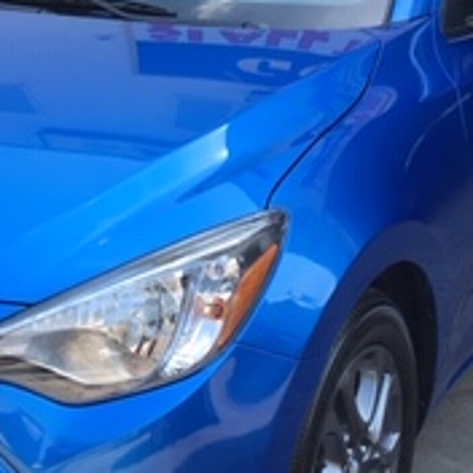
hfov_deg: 18.3
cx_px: 24
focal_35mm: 93
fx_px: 1438
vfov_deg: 18.7
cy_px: 188
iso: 25
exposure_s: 1/349
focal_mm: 4.15
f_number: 2.2
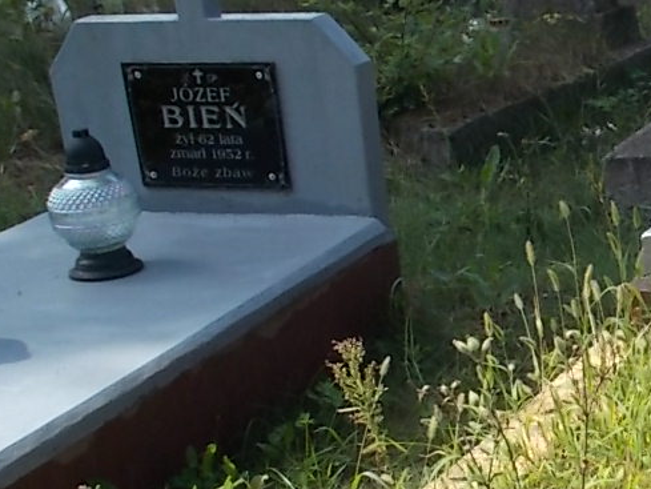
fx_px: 1599
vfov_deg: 17.4
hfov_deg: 21.7
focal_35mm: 85
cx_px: 730
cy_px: 256
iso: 80
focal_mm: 4.6
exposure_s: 1/125
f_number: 8
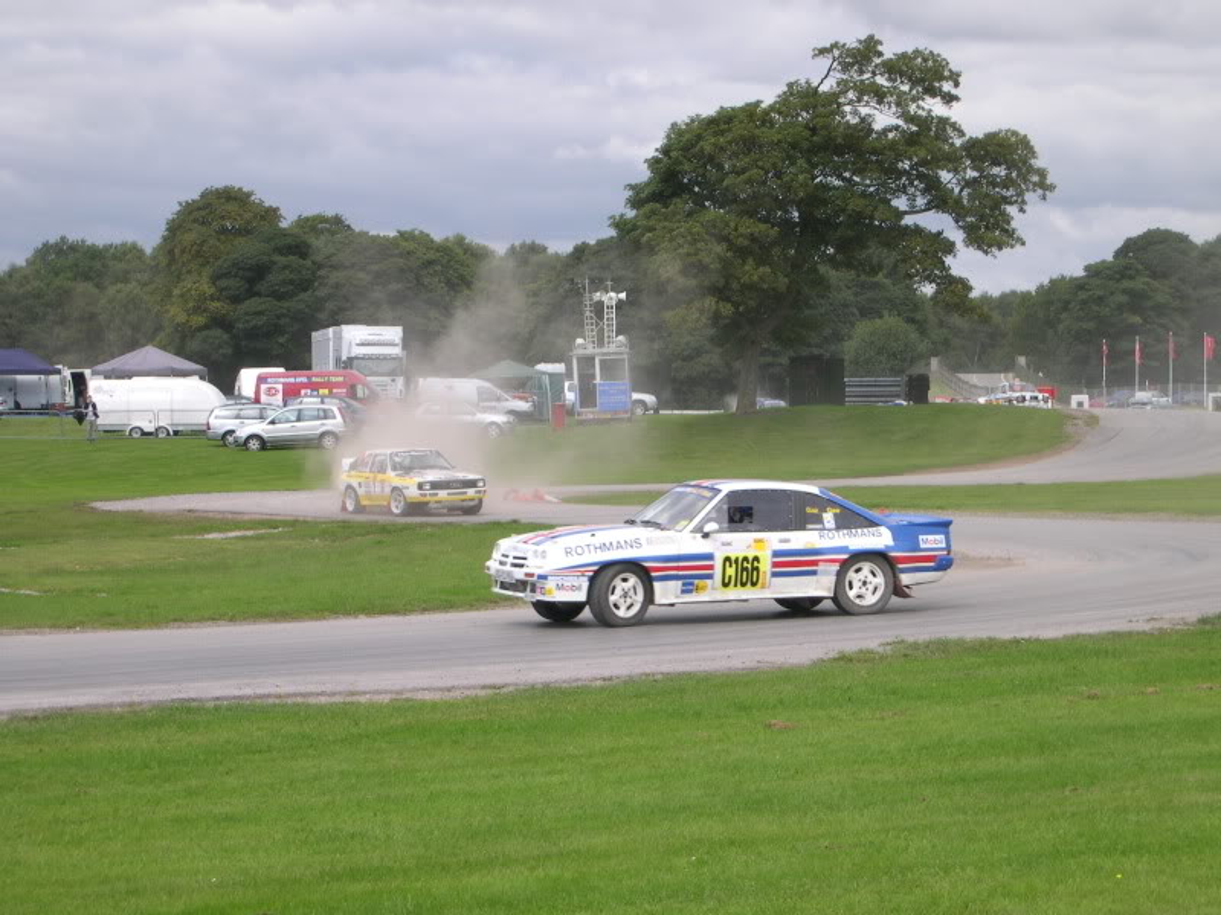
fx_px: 3598
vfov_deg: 14.5
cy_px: 458
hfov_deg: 19.3
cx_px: 610
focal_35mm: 102
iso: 100
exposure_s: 1/350
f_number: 4.8
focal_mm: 21.6
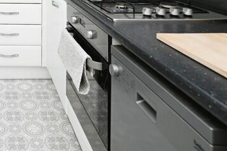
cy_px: -61
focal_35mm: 40
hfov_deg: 41.5
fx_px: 252
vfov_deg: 26.5
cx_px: -4
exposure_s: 1/60
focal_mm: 14
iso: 280
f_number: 4
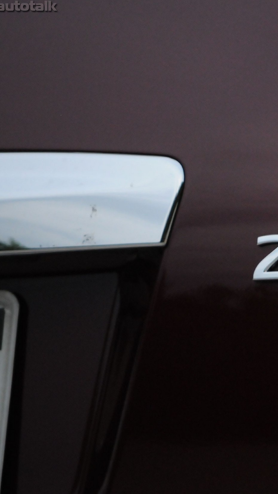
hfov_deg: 2.6
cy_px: 247
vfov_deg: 4.6
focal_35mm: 474
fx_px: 6214
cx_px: 364
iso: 2000
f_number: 5.6
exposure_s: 1/800
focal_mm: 200
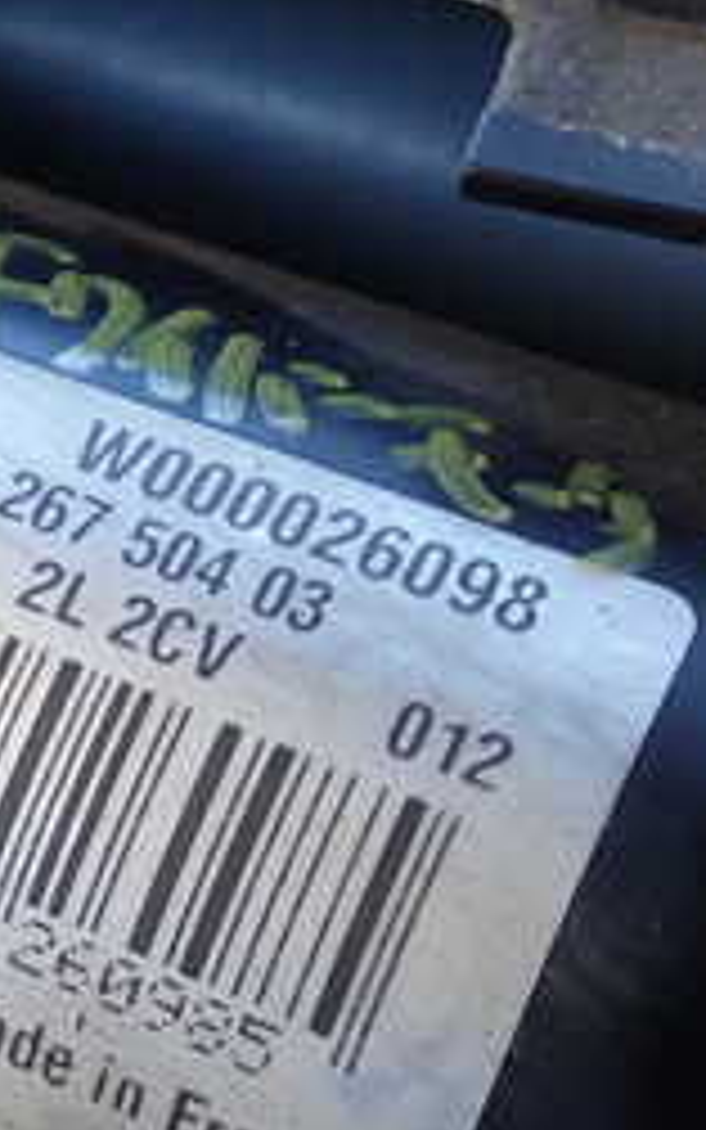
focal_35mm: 81
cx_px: -184
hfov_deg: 15.4
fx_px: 2492
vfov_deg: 25.4
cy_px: 711
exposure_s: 1/80
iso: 100
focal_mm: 5.79
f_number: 2.4
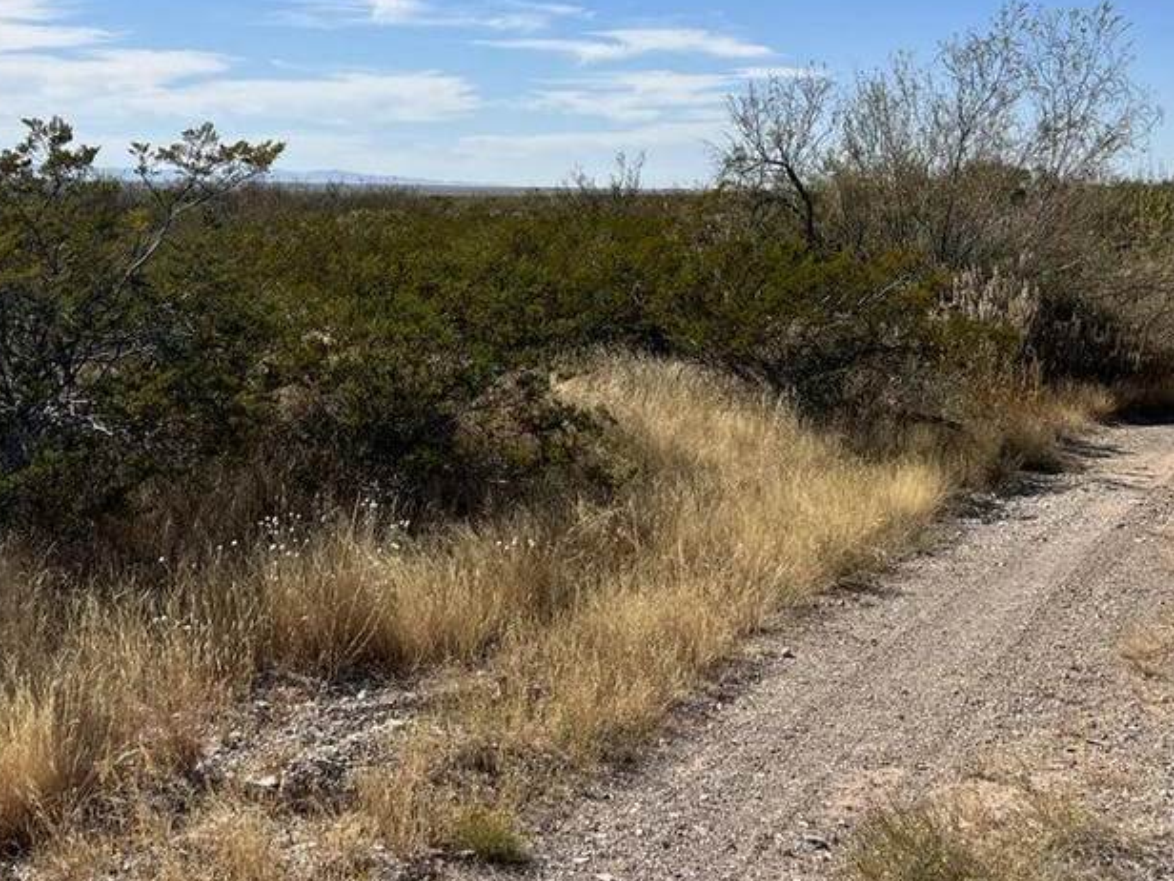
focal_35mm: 54
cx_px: 459
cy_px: 252
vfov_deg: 26.8
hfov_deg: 35.4
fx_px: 1831
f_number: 1.5
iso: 50
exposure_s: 1/8000
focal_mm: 5.7
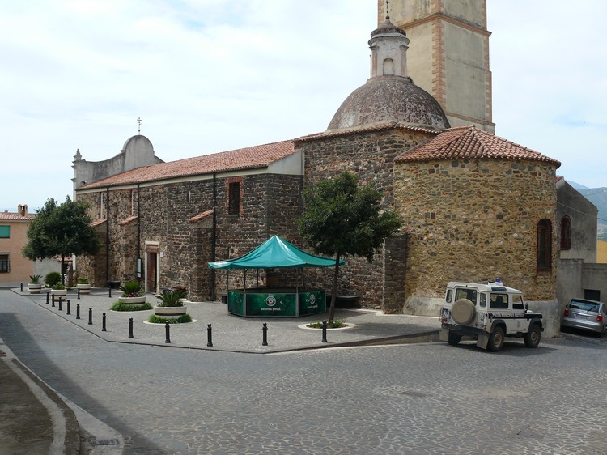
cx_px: 304
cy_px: 228
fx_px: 614
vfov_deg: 40.7
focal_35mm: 35
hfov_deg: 52.6
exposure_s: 1/250
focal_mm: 7.4
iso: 100
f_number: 4.5
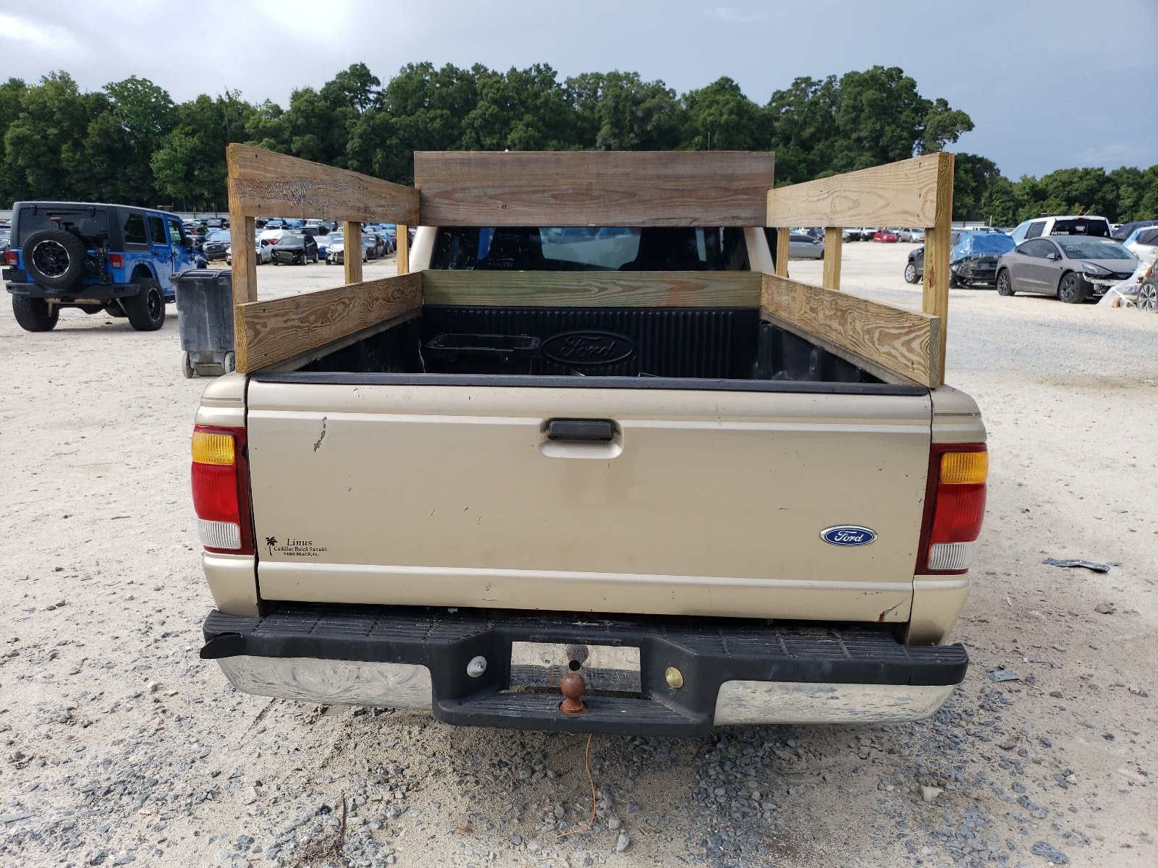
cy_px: 434
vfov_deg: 53.1
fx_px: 870
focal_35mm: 26
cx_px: 579
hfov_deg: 67.3
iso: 50
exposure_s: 1/2500
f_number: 1.5
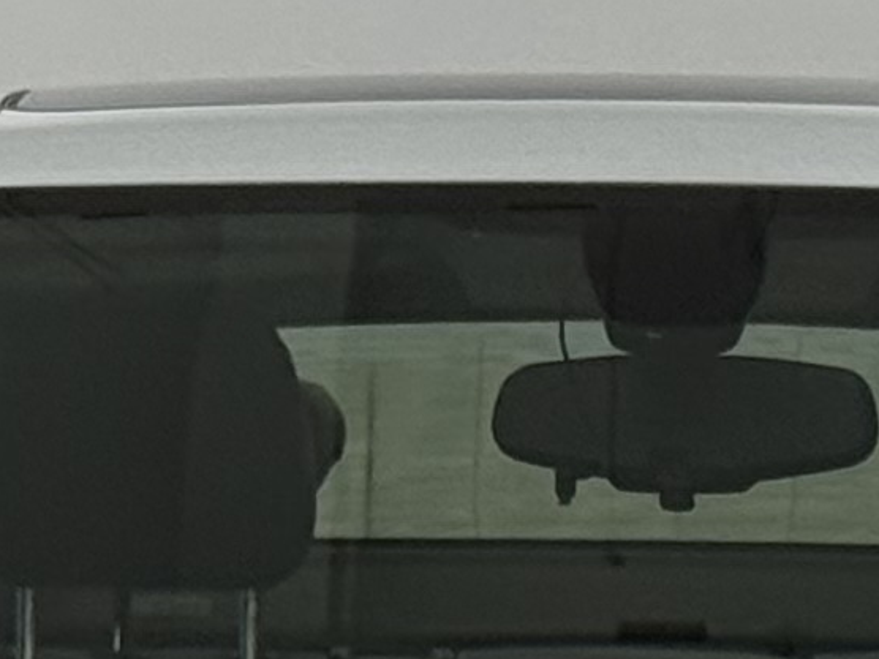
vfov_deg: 4.2
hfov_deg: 5.7
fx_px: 8837
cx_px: 626
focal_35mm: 348
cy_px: 1135
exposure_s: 1/121
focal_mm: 6.76
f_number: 1.78
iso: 80
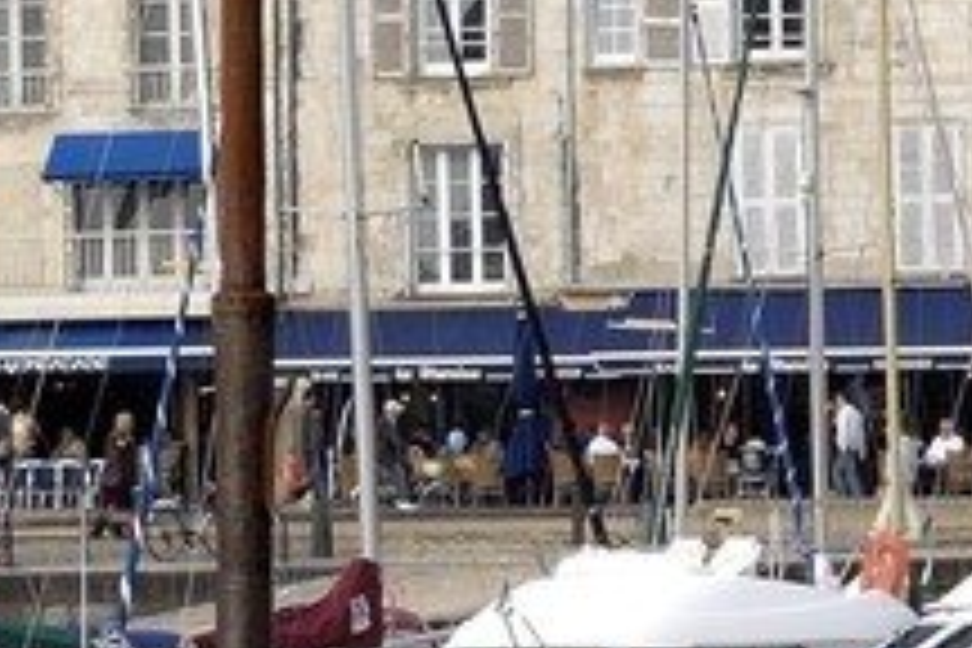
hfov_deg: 3.6
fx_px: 14984
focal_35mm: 555
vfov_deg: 2.5
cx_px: -2506
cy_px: 0
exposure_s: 1/160
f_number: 9.5
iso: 100
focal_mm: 50
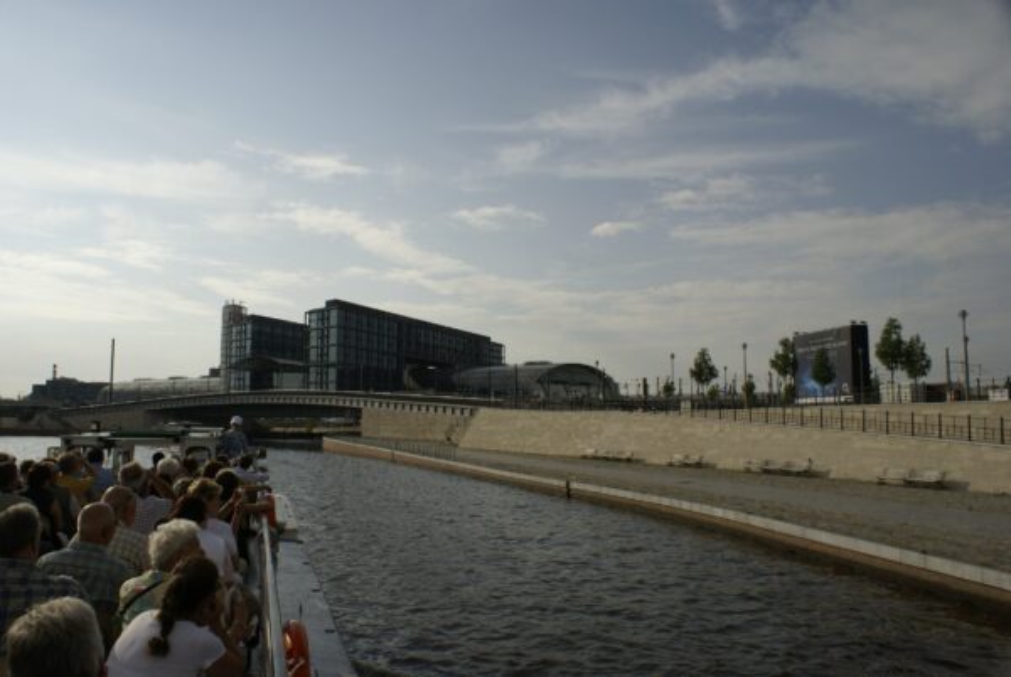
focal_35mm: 30
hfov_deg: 61.9
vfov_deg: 43.7
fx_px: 844
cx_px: 506
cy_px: 338
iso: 100
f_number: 10
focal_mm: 20
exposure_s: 1/500
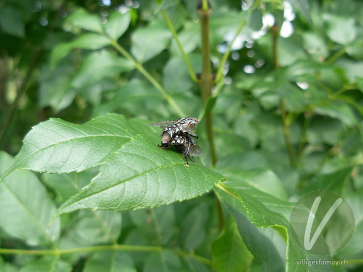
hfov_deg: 49.0
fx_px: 398
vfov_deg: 37.7
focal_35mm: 38
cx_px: 182
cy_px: 136
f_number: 2.9
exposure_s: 1/132
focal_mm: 6.3
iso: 79
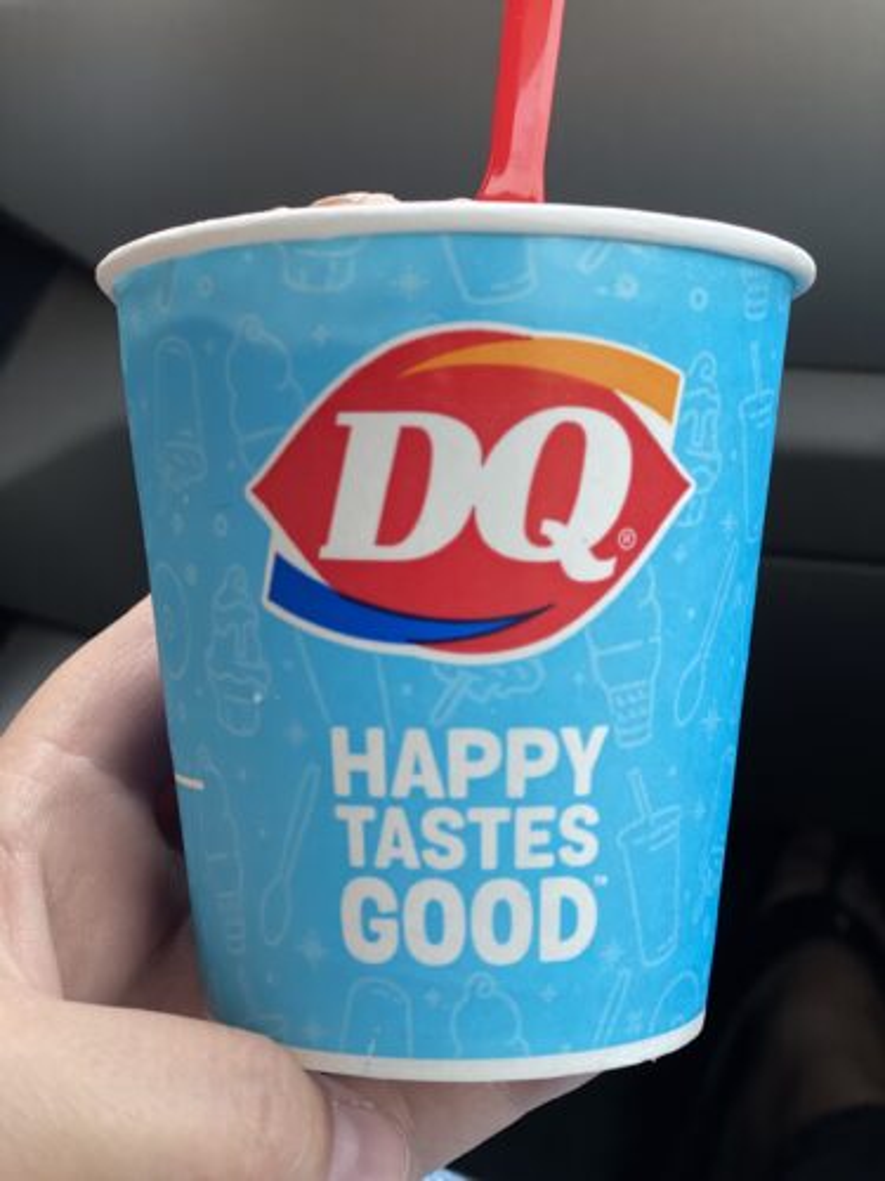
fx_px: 1773
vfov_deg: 36.8
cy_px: 590
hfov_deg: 28.0
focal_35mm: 52
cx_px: 442
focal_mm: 6
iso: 64
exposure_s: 1/120
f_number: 2
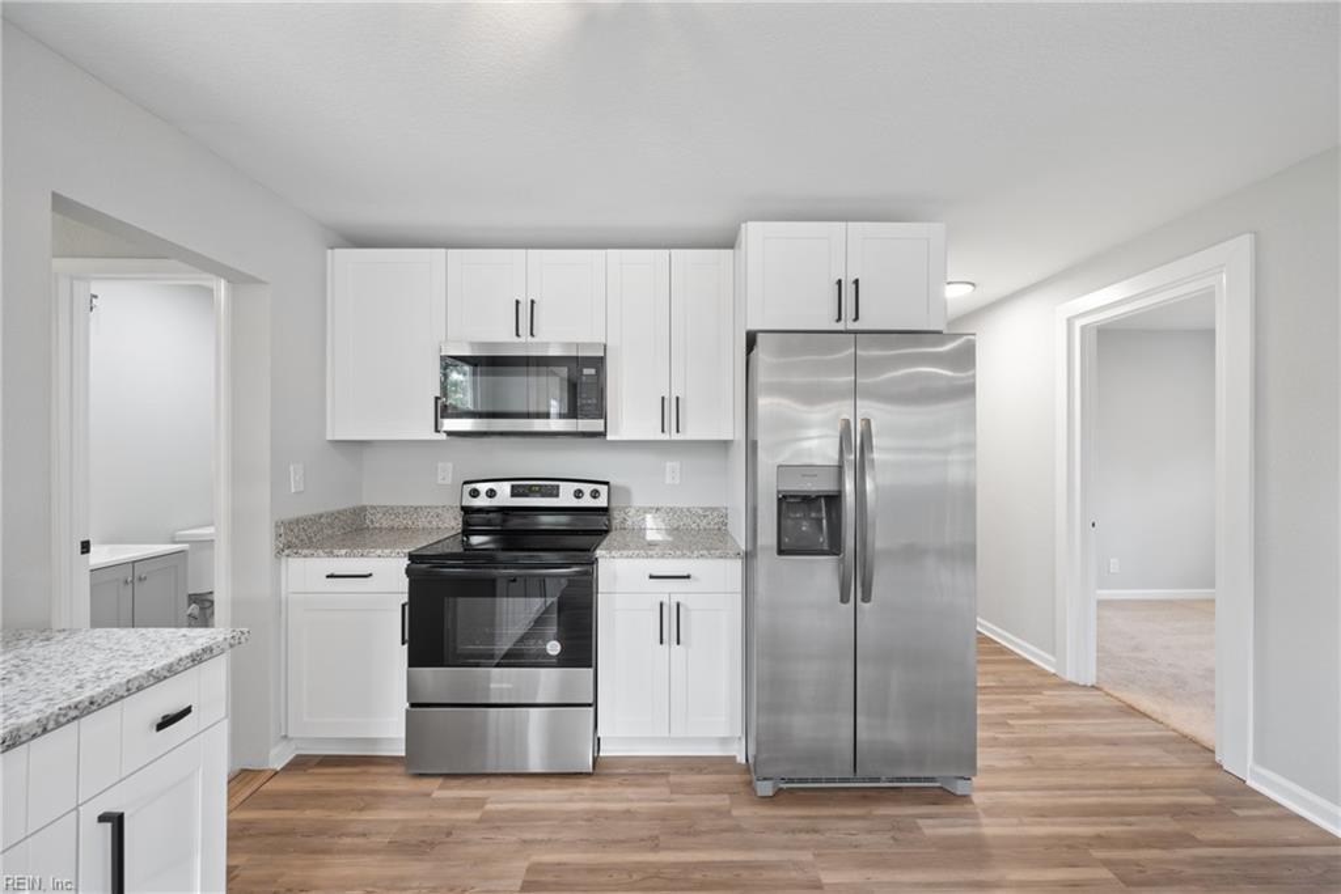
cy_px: 447
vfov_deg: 81.2
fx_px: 522
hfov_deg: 104.2
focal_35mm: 14
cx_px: 670
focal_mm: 14
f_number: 7.1
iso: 250
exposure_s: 1/2
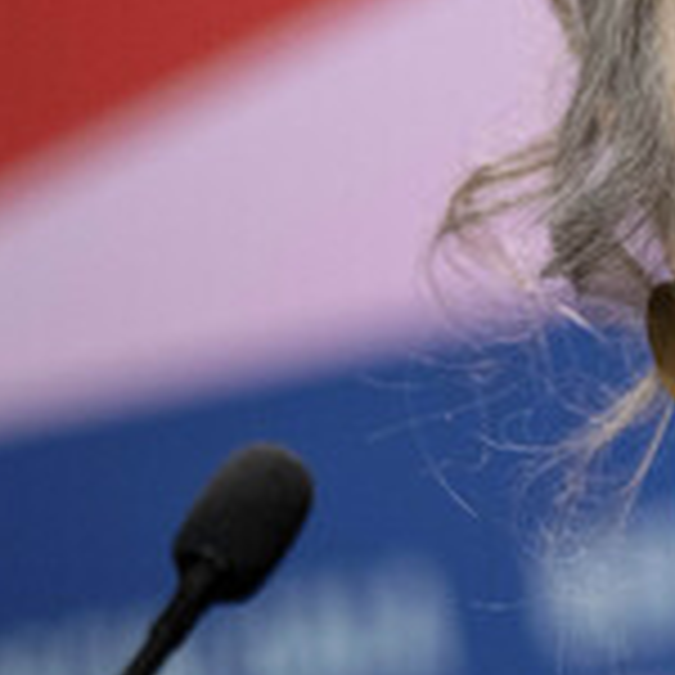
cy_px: 189
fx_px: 11869
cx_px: 956
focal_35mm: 538
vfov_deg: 3.3
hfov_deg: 3.2
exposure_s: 1/300
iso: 2000
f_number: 2.8
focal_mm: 140
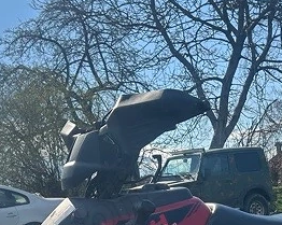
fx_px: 809
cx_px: 209
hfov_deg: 19.6
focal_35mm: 97
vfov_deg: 15.7
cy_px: 201
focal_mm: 5.7
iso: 50
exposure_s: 1/4831
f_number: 1.5
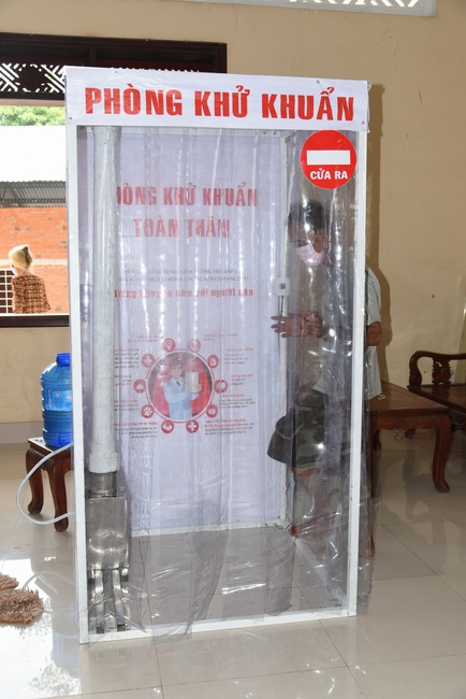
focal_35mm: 38
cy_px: 350
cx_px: 233
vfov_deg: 50.7
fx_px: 737
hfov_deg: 35.1
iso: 250
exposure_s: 1/80
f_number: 5.6
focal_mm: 38
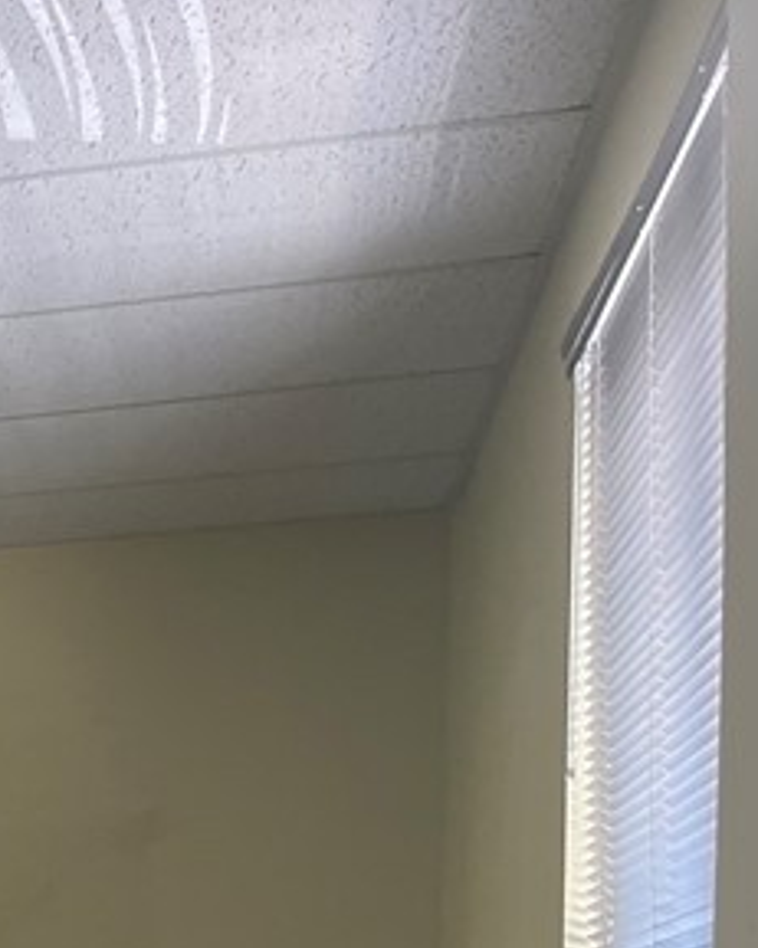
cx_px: -830
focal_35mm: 90
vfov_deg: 19.6
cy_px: 1230
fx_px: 2525
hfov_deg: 14.0
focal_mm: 5.1
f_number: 1.6
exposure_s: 1/60
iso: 200
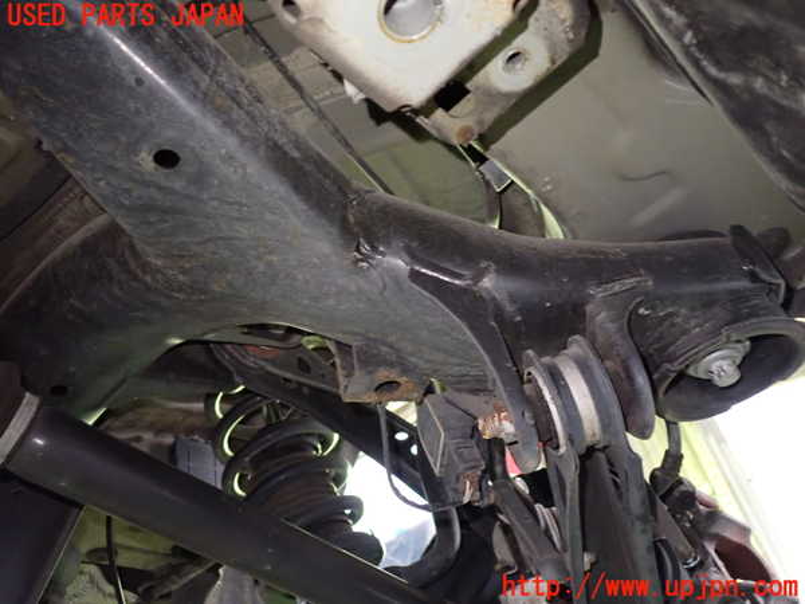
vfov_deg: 46.8
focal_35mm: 30
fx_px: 698
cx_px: 402
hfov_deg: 60.0
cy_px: 302
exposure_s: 1/15
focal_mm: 5.4
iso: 800
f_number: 2.3
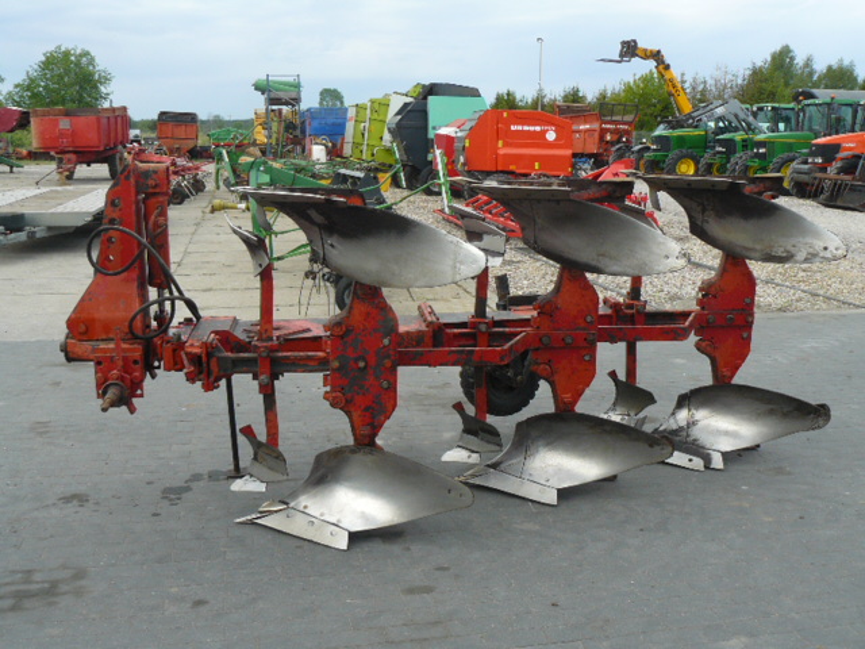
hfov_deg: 51.4
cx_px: 432
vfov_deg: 39.7
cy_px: 324
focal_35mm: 36
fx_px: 900
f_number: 5
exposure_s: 1/250
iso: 100
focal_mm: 6
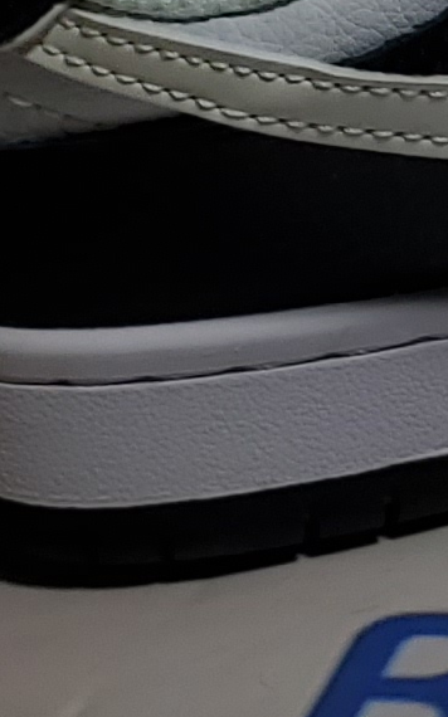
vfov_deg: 10.4
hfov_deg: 5.7
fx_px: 3811
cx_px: 1850
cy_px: -381
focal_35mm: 195
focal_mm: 4.3
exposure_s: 1/487
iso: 50
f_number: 2.4
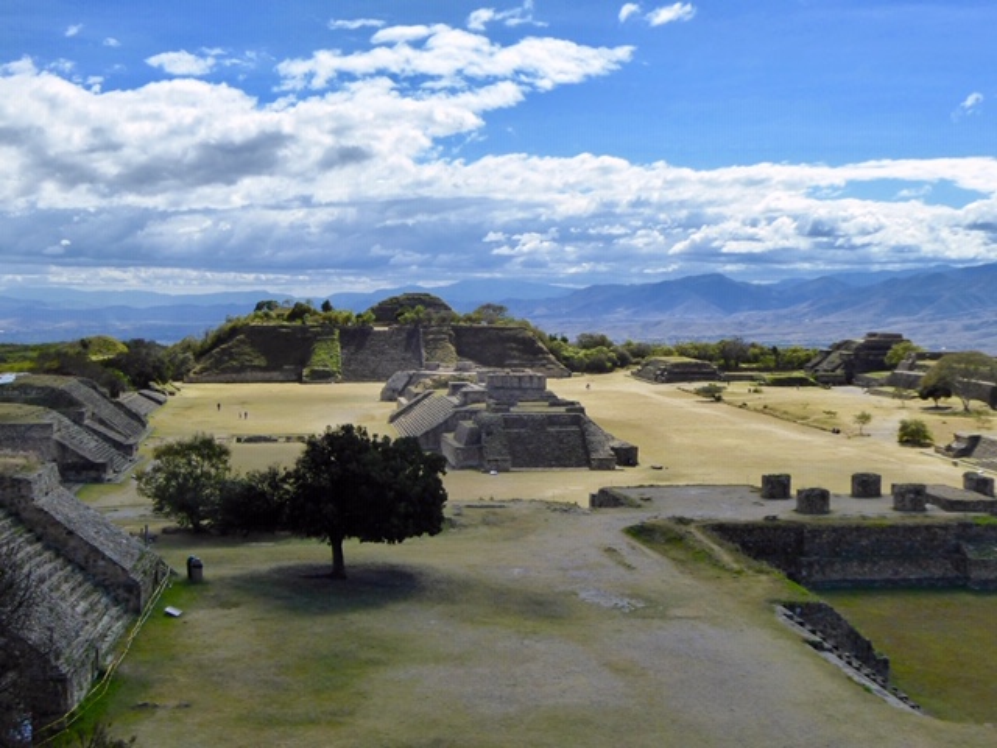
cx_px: 498
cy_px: 374
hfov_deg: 38.9
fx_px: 1411
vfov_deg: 29.7
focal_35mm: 49
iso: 200
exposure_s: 1/800
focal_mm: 8.4
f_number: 5
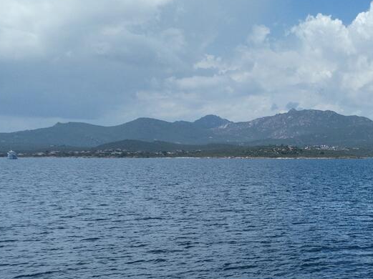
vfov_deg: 23.0
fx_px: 635
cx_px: 436
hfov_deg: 28.8
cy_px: 322
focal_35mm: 59
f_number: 2.8
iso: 130
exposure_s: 1/3200
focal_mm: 12.29
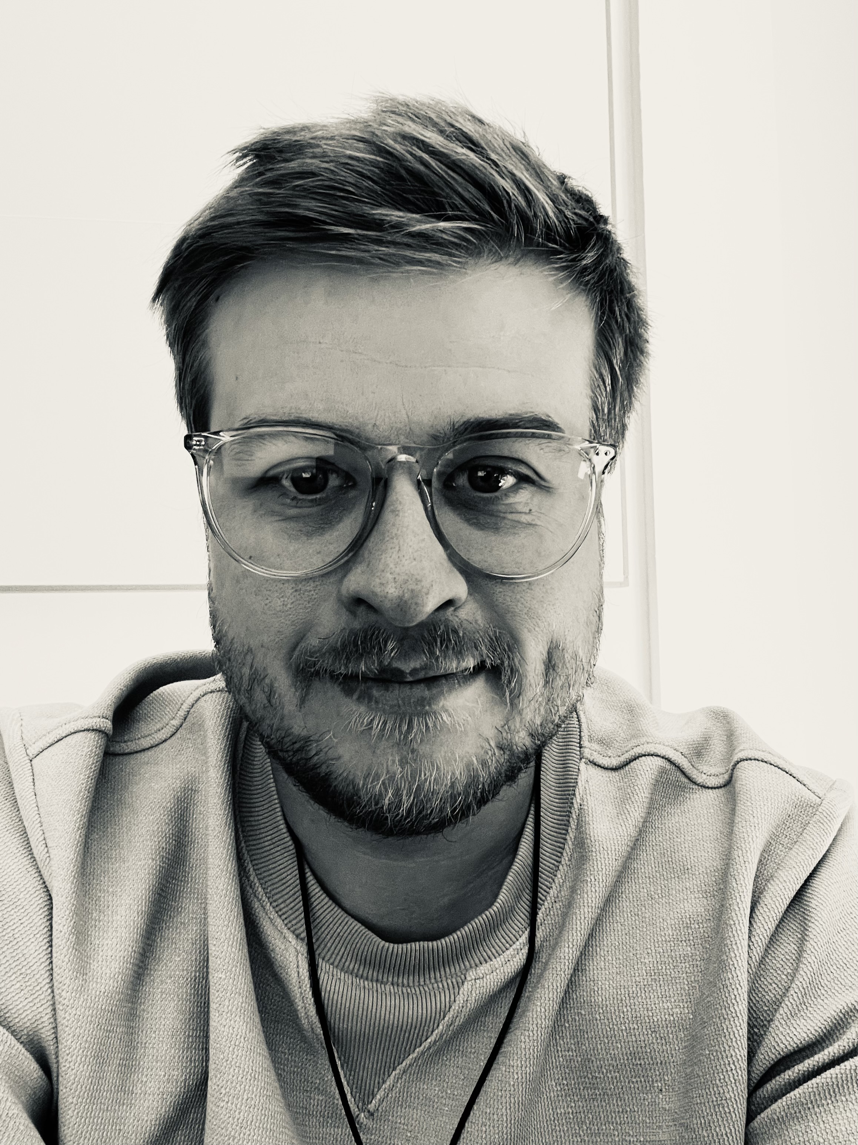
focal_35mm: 30
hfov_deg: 46.8
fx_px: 991
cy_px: 572
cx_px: 429
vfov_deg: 60.0
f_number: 2.2
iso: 400
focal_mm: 2.71
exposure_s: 1/40
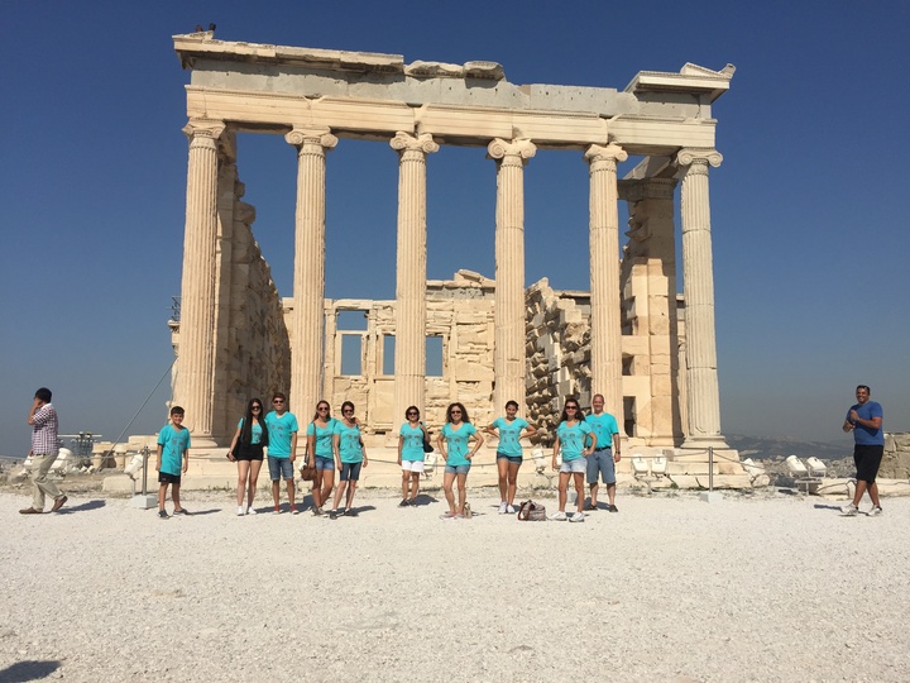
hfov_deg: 61.7
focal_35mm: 29
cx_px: 455
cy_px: 342
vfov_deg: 48.2
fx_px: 762
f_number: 2.2
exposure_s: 1/4950
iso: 32
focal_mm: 4.15
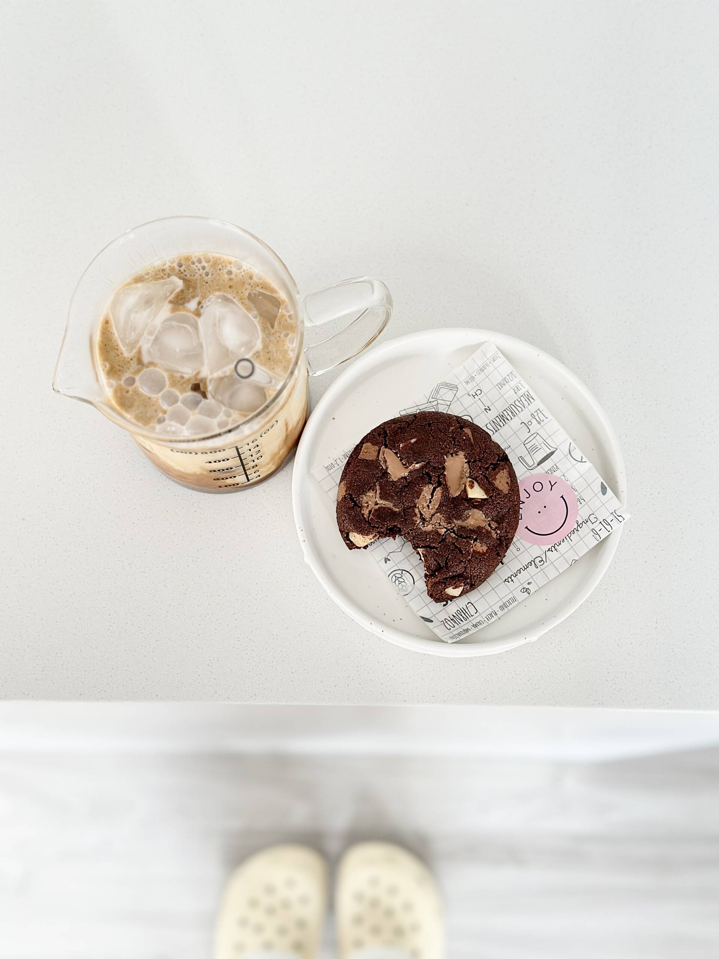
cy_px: 480
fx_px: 1329
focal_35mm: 48
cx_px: 360
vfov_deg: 39.7
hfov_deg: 30.3
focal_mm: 6.86
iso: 200
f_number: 1.78
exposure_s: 1/60
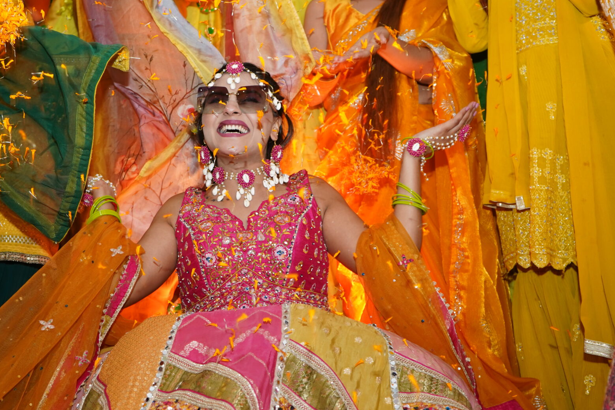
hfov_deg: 38.7
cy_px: 168
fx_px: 871
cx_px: 246
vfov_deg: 26.5
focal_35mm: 51
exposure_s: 1/100
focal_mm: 31
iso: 640
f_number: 3.5
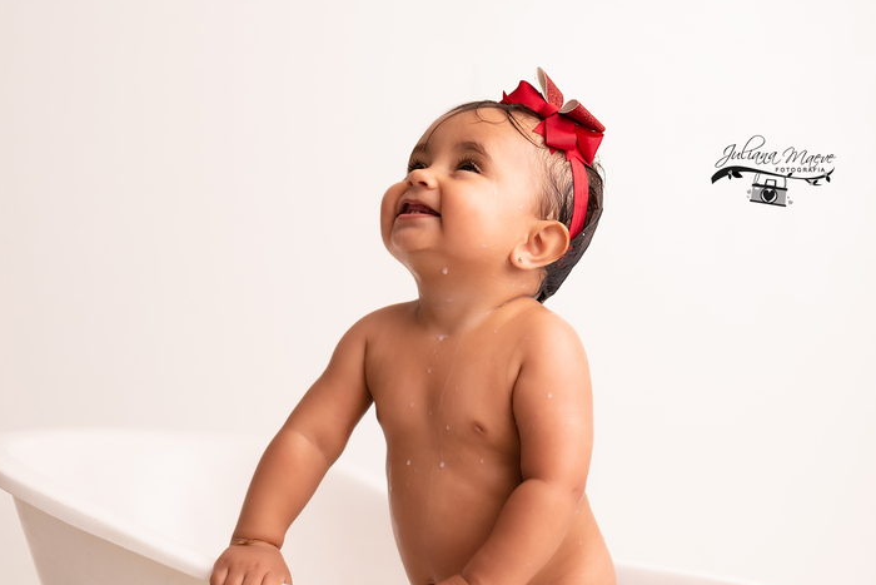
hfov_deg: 33.4
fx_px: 1460
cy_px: 315
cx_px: 464
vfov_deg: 22.6
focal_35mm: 60
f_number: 2
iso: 160
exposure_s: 1/125
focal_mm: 35
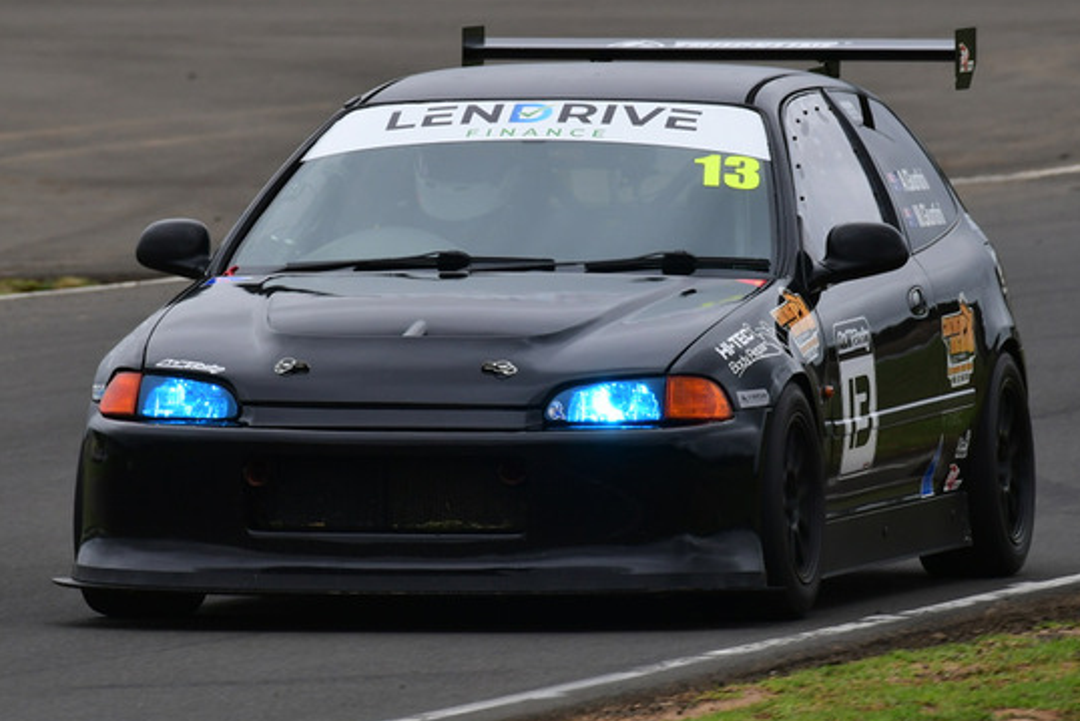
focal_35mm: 1071
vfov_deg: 1.3
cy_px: 195
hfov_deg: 1.9
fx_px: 32137
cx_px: 478
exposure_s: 1/640
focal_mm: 480
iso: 400
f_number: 10
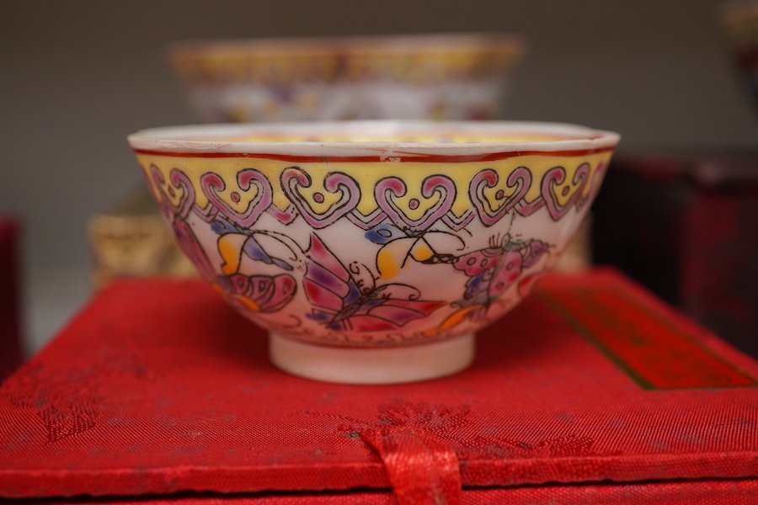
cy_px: 252
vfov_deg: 29.9
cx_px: 379
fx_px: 947
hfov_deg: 43.6
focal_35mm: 45
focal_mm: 30
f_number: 9
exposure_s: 1/125
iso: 1250
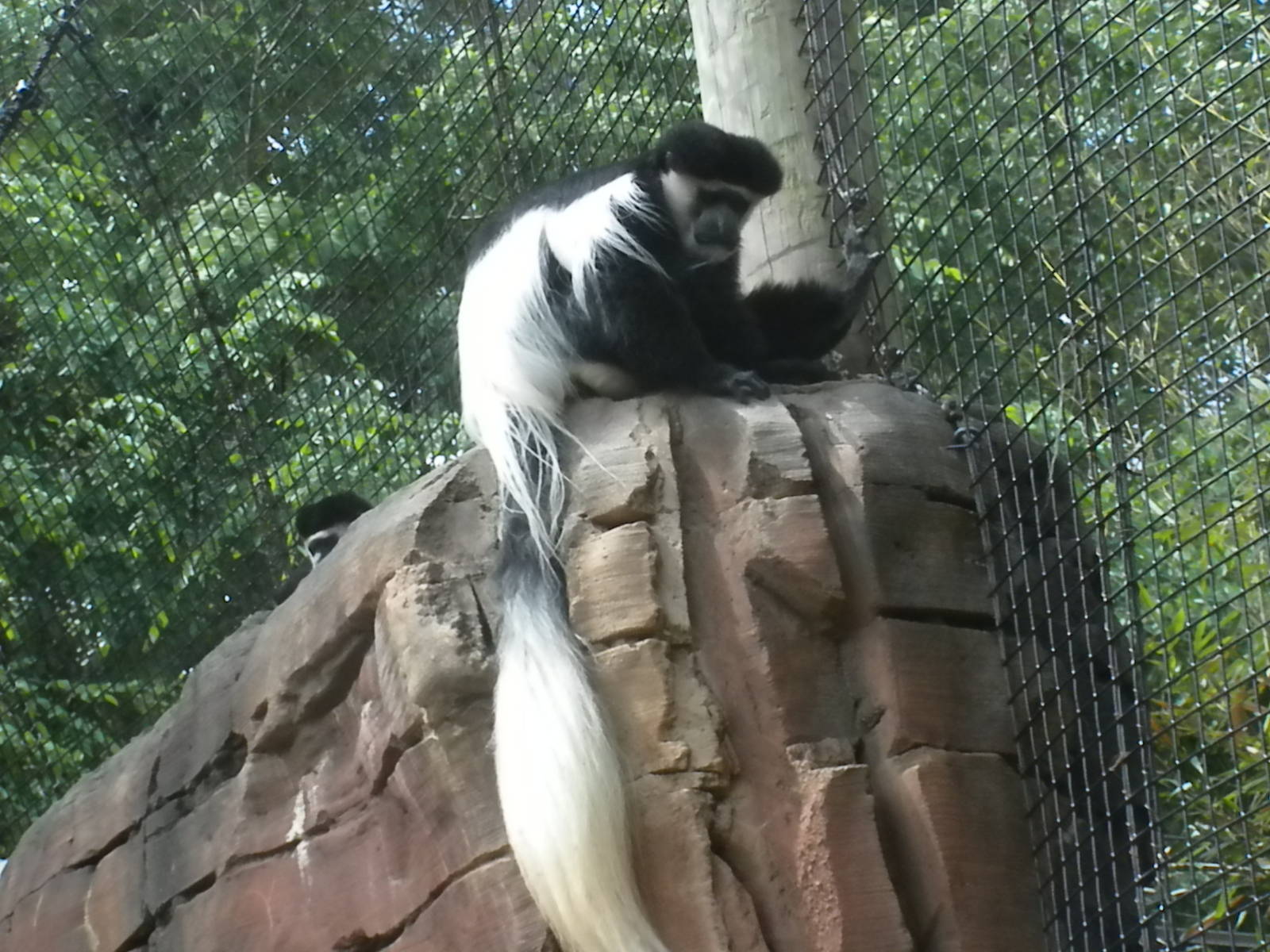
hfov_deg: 16.6
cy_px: 476
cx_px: 635
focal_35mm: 119
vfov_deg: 12.5
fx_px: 4366
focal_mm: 21
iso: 640
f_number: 14
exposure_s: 1/74.6
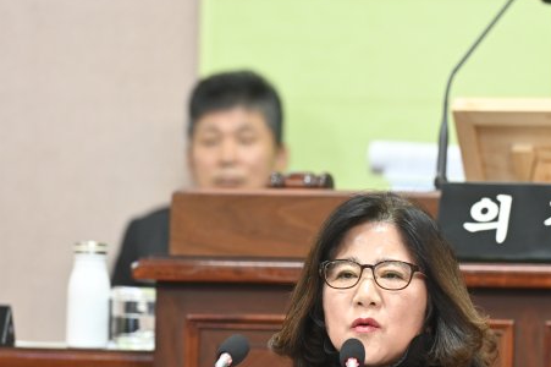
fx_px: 5429
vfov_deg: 3.9
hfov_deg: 5.8
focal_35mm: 355
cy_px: 292
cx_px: 369
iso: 1250
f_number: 4.5
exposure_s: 1/100
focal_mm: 200
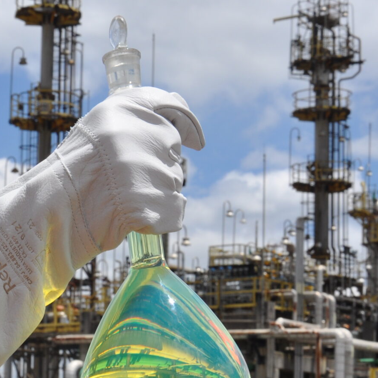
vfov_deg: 13.4
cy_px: 305
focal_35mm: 129
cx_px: 30
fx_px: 1597
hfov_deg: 13.4
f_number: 16
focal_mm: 35
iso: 200
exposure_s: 1/250
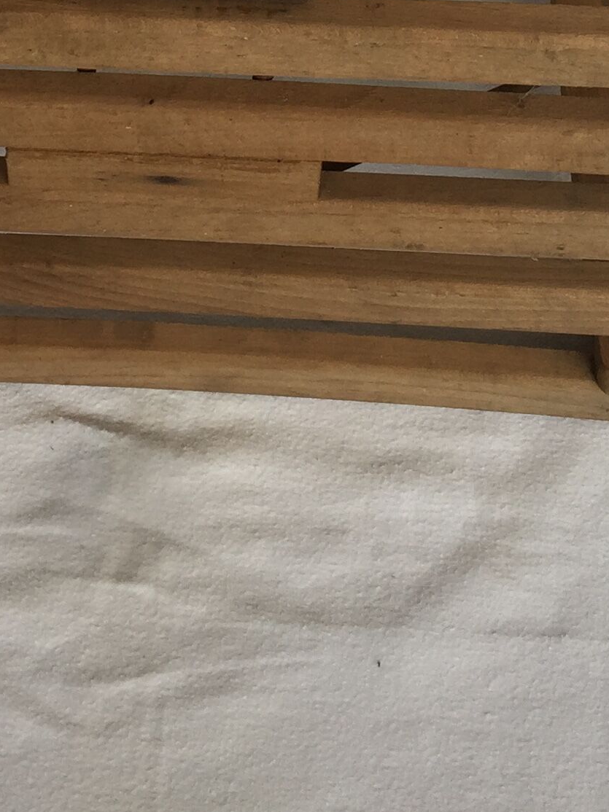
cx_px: 225
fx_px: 1995
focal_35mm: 85
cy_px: -344
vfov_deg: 20.3
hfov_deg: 17.3
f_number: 2.2
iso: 32
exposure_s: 1/100
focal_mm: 4.15
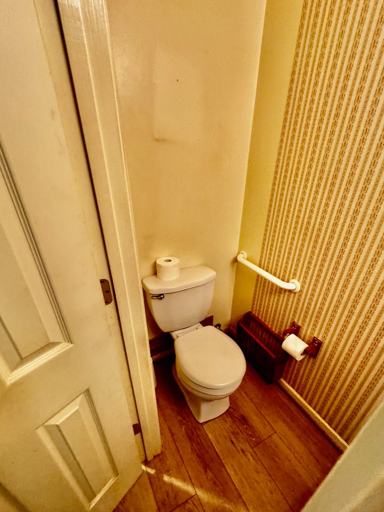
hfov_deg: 78.1
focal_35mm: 16
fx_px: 237
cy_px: 283
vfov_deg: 94.2
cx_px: 197
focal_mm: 2.22
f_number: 2.2
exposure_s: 1/60
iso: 640
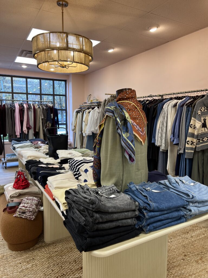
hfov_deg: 53.1
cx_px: 104
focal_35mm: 26
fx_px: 208
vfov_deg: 67.3
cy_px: 139
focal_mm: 5.7
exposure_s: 1/120
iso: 80
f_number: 1.5
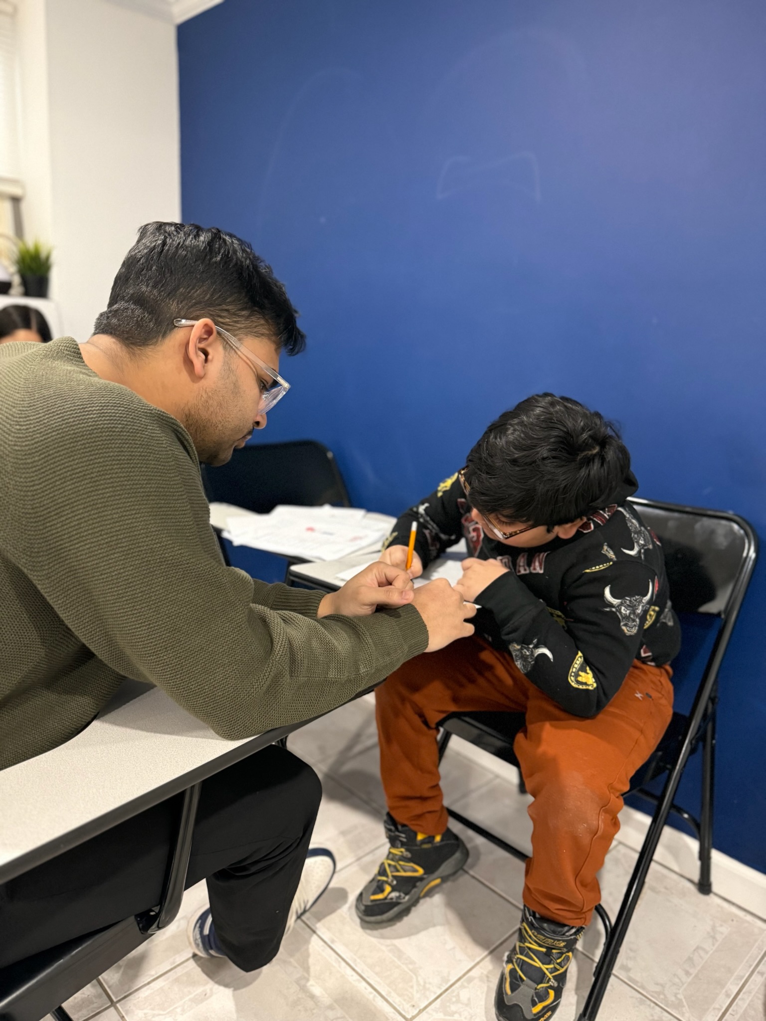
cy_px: 510
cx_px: 383
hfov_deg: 56.8
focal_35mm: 24
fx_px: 708
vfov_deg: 71.6
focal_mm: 6.76
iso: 800
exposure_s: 1/60
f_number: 1.78
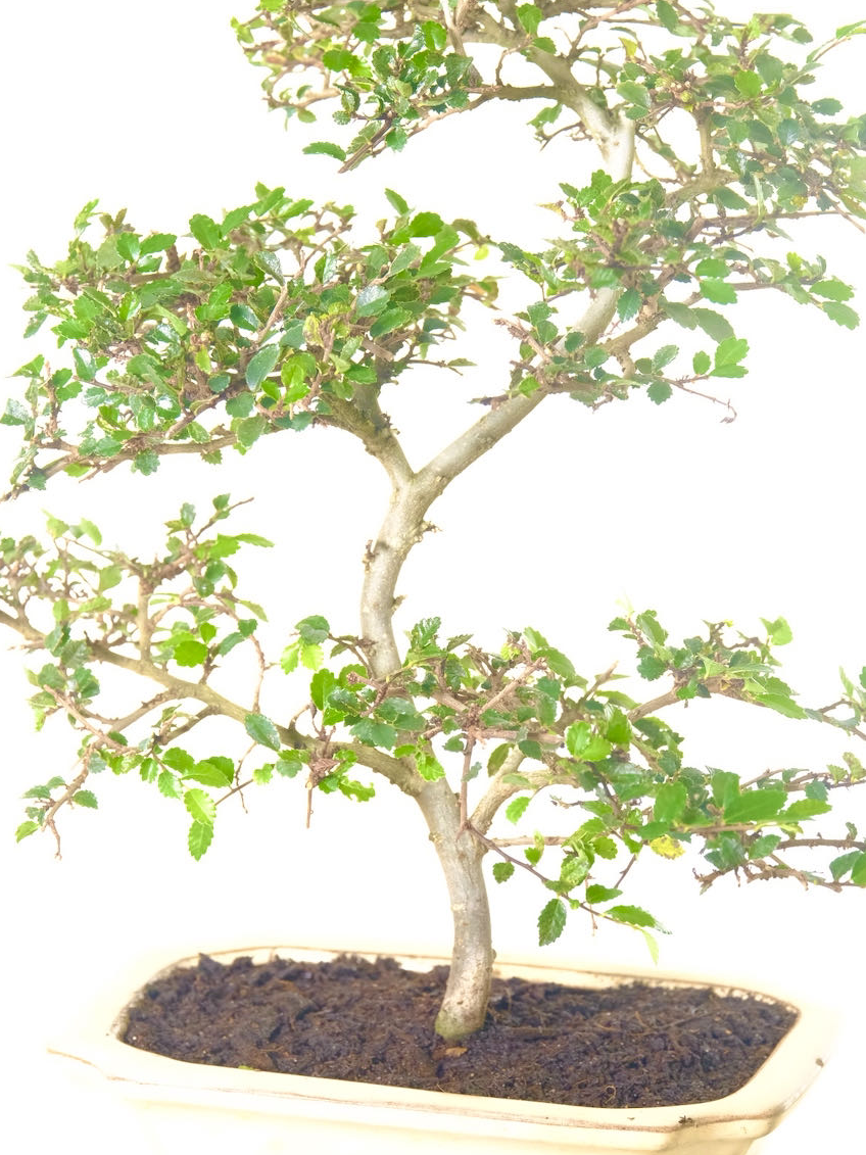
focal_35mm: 209
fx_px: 6973
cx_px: 433
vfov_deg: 9.5
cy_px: 611
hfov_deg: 7.1
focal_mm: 128
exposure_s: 1/13
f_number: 11
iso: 1600
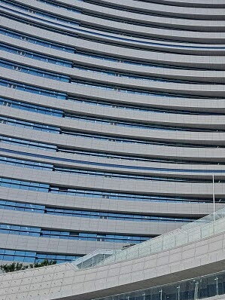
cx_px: 195
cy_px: 168
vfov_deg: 41.2
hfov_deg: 30.4
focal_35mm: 46
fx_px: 398
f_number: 2
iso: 32
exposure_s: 1/1996
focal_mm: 4.6
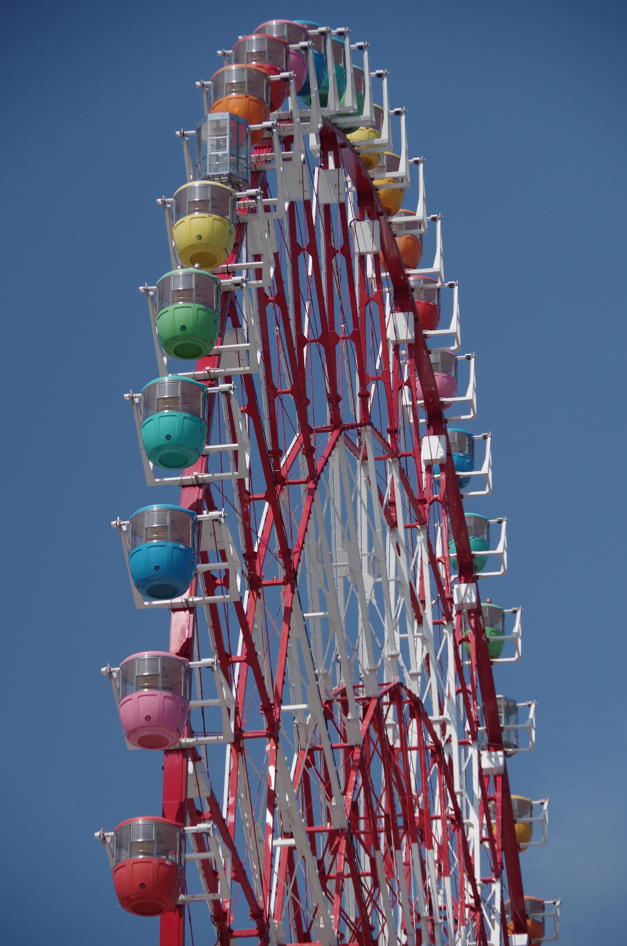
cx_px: 314
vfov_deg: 12.0
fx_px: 4513
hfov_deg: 7.9
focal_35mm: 172
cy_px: 473
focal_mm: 115
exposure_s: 1/2000
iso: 400
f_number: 6.3
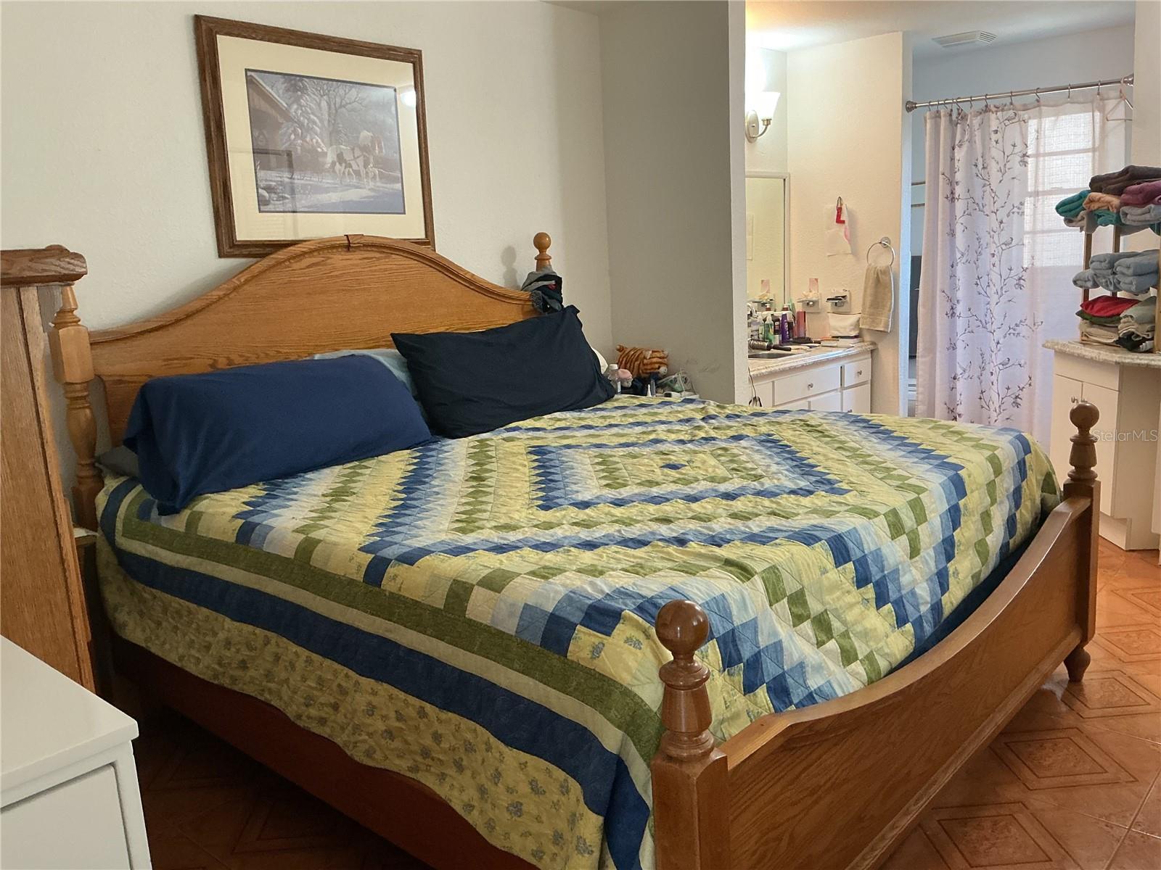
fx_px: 973
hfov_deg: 61.7
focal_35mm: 29
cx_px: 580
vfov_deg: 48.2
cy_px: 435
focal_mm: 3
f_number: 1.8
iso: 160
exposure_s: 1/60
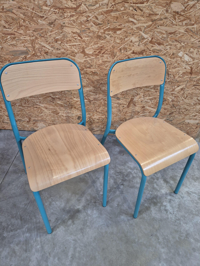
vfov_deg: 73.9
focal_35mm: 23
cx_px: 100
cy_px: 133
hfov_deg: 58.9
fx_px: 177
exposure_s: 1/100
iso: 320
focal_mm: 5.4
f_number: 1.8
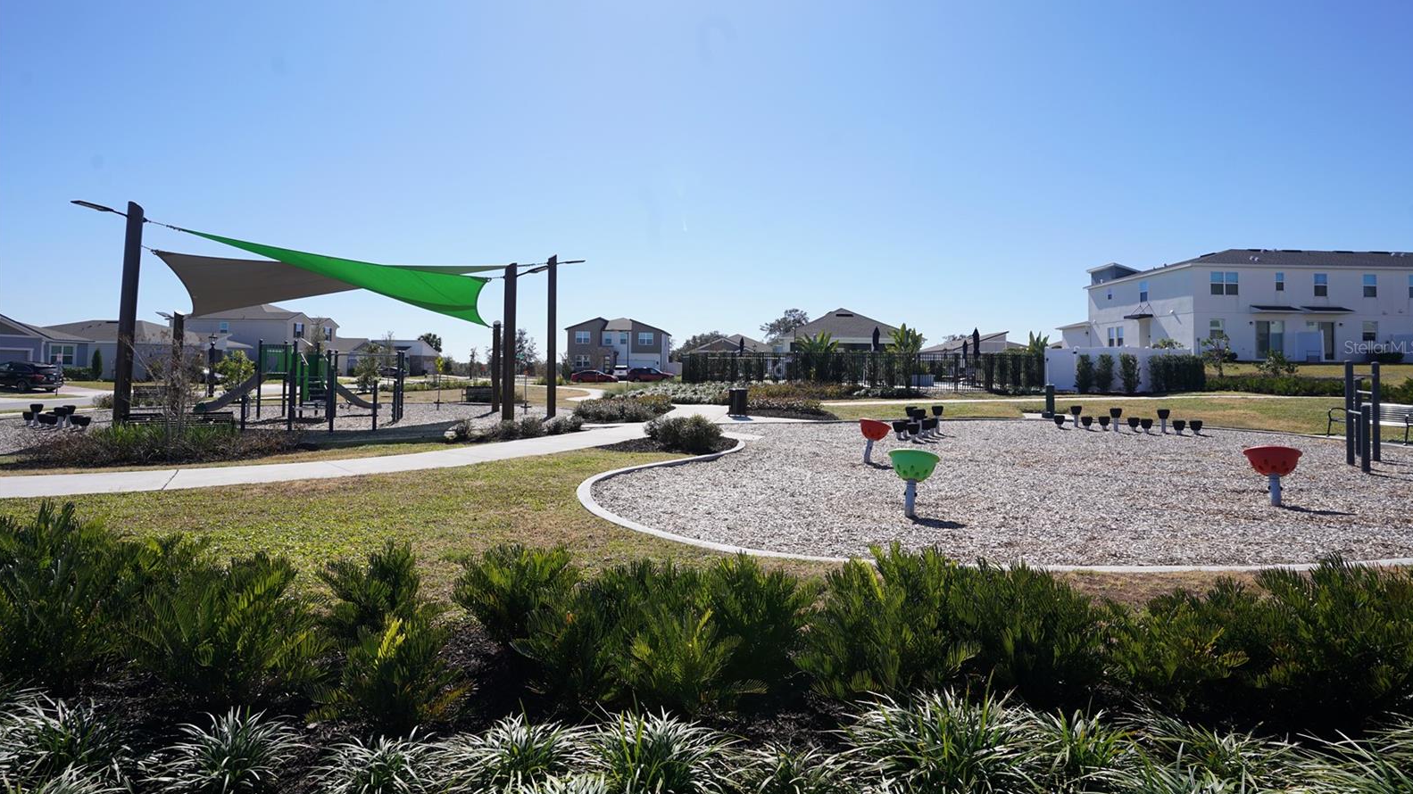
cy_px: 347
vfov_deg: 60.8
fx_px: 674
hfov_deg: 92.7
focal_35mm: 18
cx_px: 710
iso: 100
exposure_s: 1/250
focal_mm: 17
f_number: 8
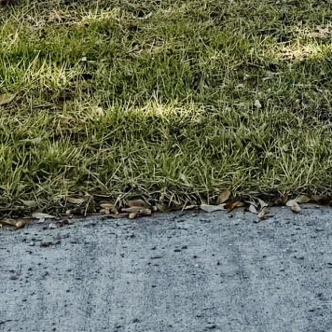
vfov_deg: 8.7
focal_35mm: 179
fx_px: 1942
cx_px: 438
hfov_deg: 9.6
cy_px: -513
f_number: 1.78
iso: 80
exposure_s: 1/3247
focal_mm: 6.76
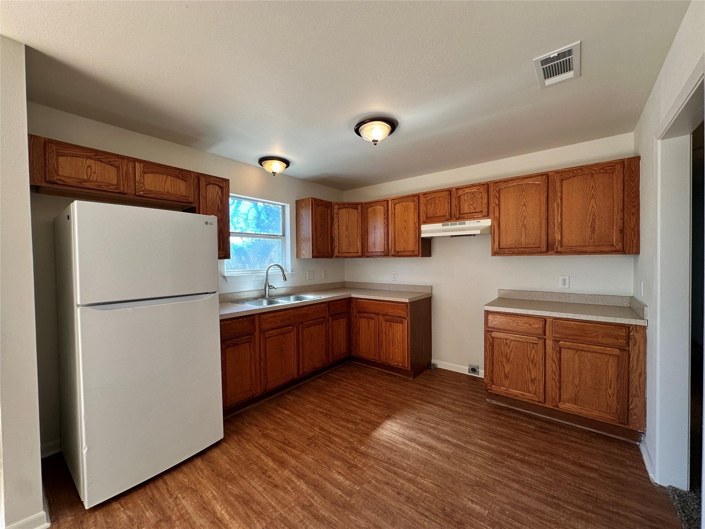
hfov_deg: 102.1
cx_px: 352
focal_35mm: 14
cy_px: 264
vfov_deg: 85.7
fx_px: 285
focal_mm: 2.22
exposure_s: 1/120
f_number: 2.2
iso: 64
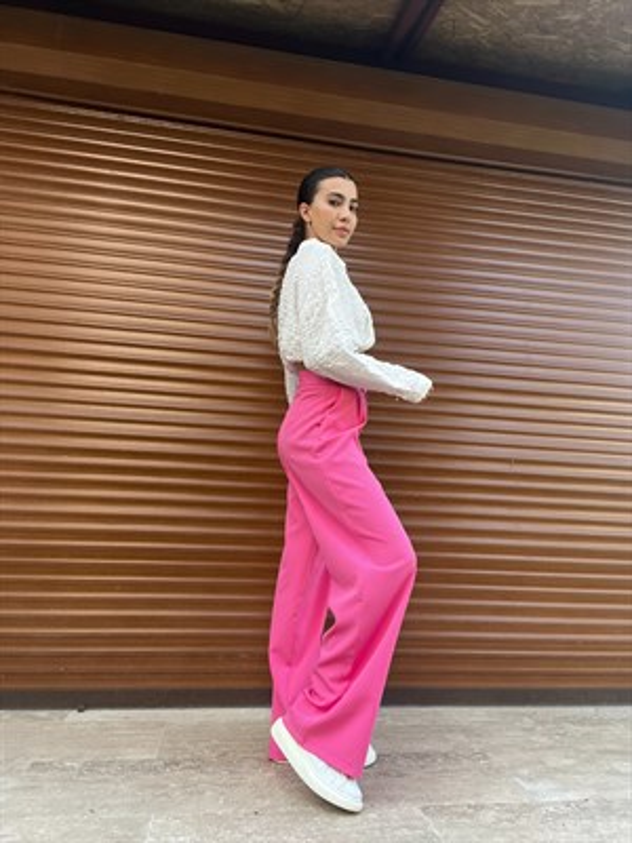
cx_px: 316
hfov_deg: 58.9
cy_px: 422
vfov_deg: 73.9
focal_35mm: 23
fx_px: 560
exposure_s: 1/121
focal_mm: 2.71
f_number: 2.2
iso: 50
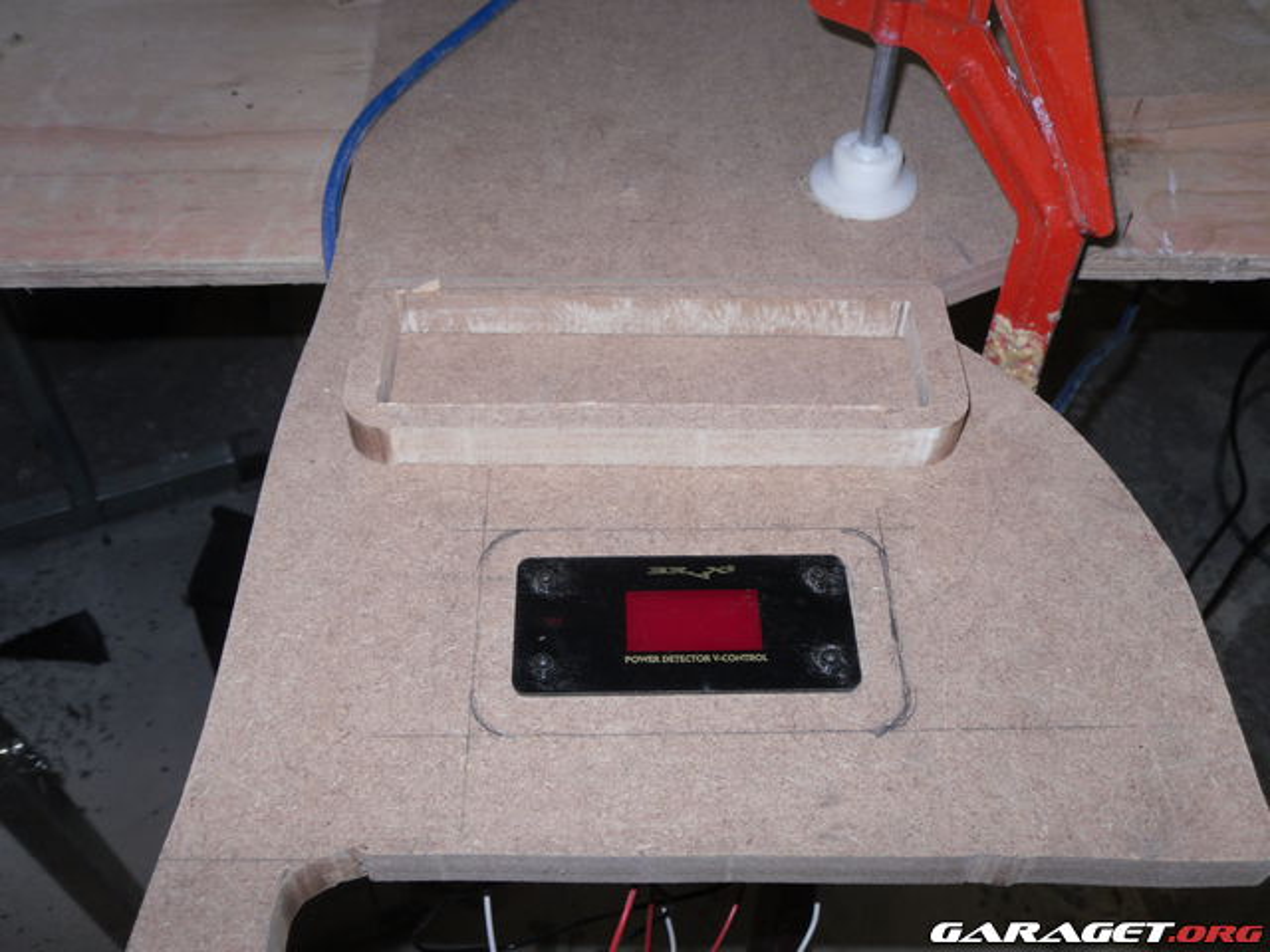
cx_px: 635
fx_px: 1284
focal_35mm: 35
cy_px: 476
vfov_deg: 40.7
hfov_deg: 52.6
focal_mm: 6.3
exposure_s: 1/45
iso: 80
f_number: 3.5
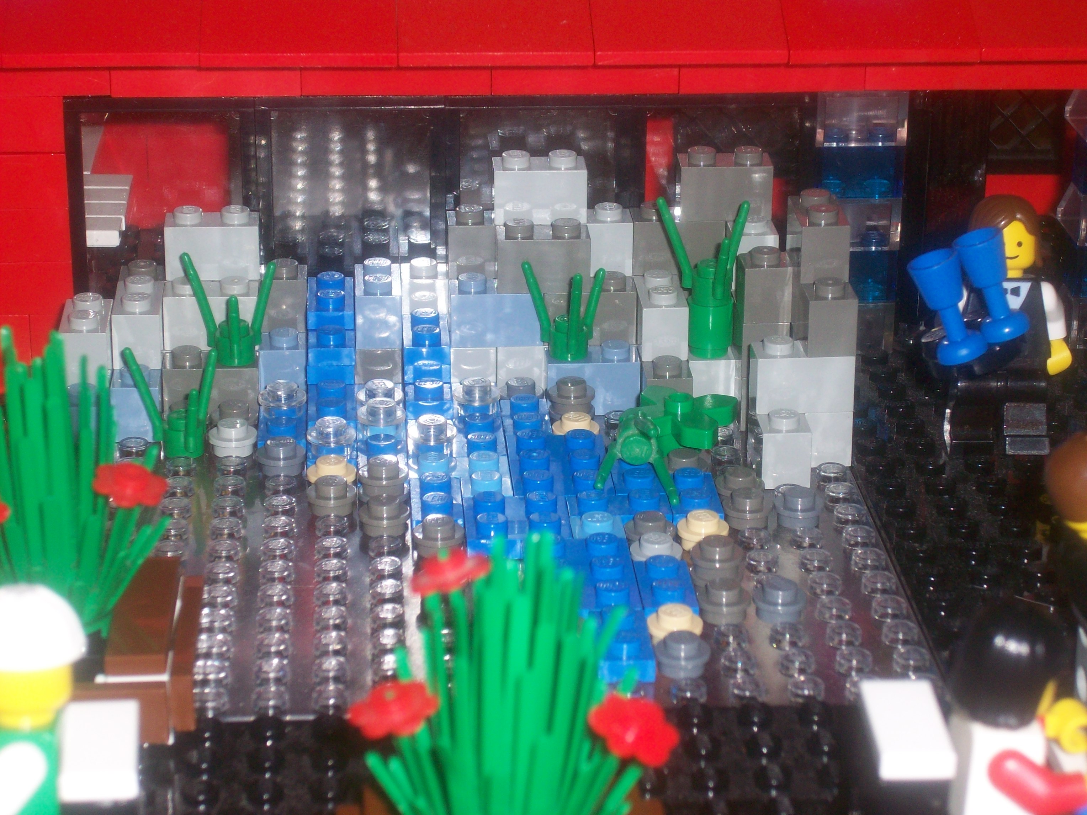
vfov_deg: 16.1
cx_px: 544
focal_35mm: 92
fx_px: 2889
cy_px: 408
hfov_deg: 21.3
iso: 80
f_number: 4.7
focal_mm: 15.3
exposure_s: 1/114
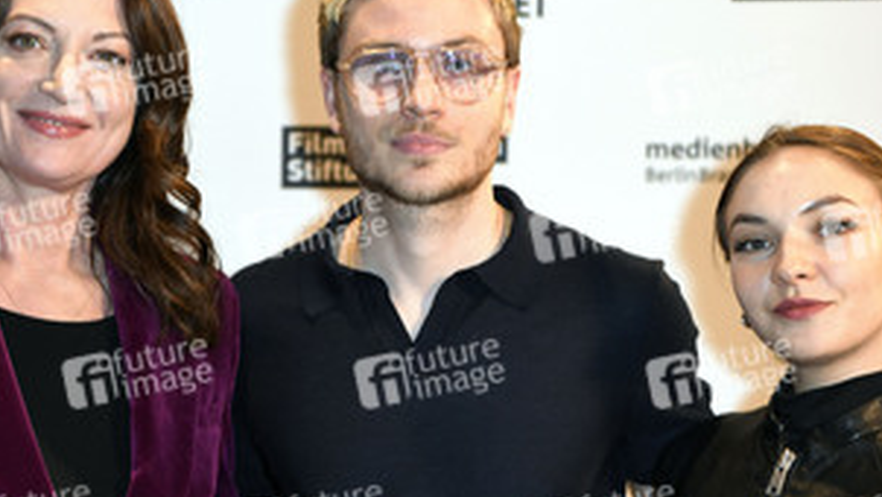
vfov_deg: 12.5
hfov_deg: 22.0
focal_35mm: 97
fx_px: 2269
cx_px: 352
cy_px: 301
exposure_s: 1/80
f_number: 3.5
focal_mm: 62
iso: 1250
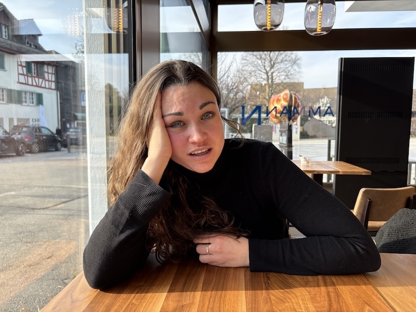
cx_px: 208
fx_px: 312
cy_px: 156
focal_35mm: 26
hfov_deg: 67.3
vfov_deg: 53.1
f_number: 1.6
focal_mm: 5.96
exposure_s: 1/377
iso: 64
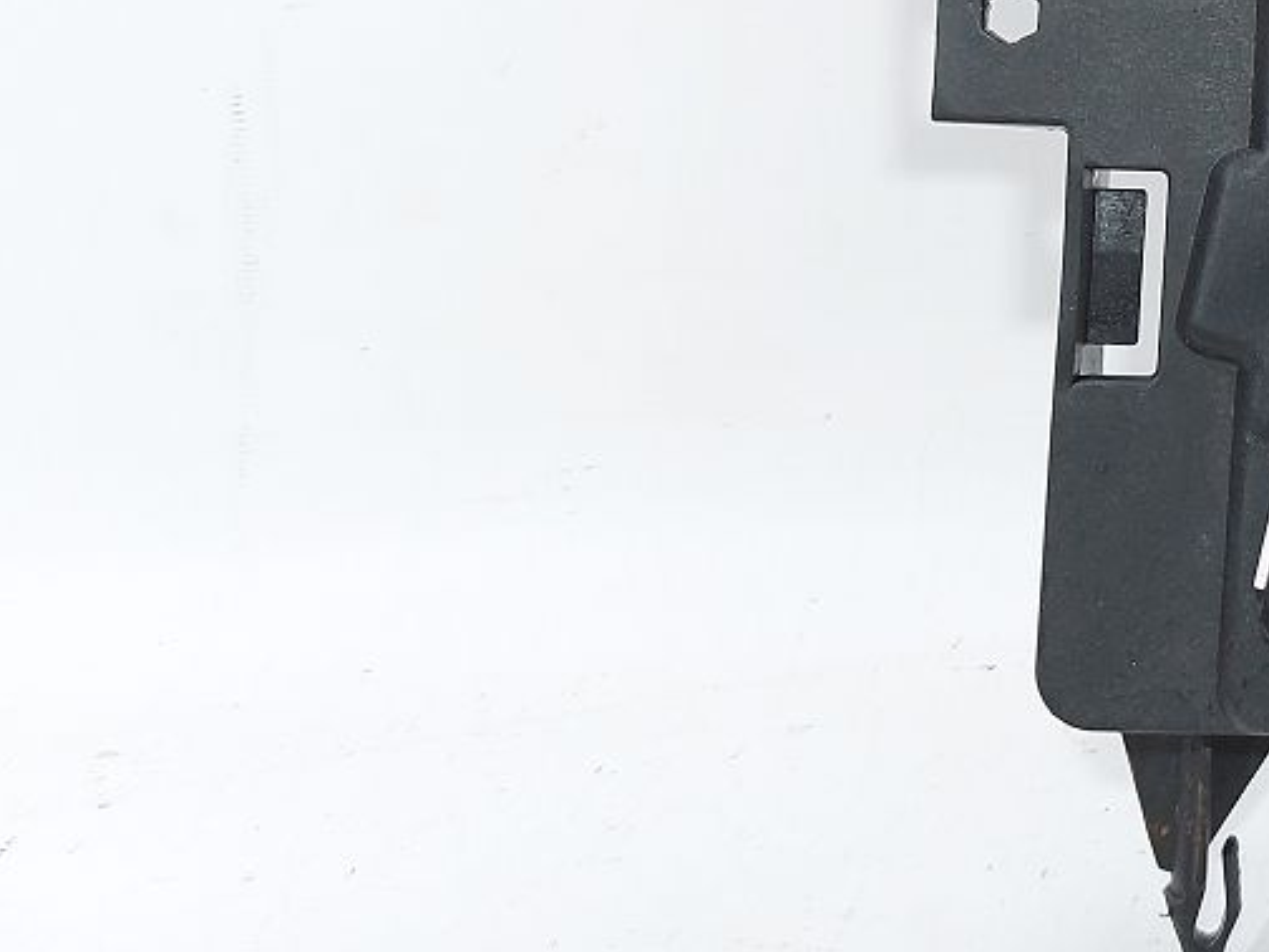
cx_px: 1623
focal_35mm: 66
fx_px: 2420
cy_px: -33
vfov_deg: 21.4
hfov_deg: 25.5
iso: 80
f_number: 1.8
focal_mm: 5.23
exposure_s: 1/50
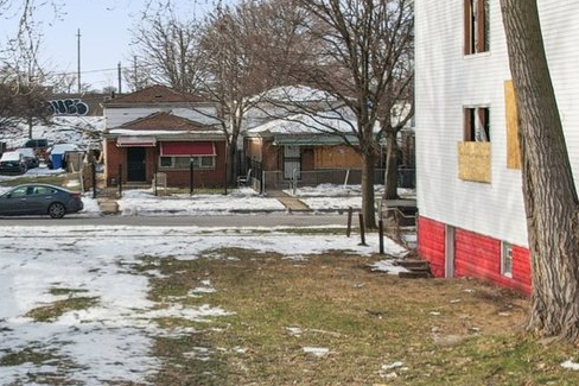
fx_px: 1174
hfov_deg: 27.1
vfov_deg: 18.4
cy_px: 321
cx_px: 106
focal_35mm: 73
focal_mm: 8.4
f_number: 2.8
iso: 100
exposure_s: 1/320
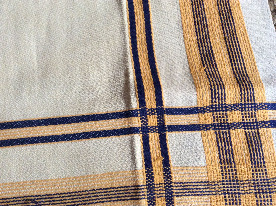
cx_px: 138
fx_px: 255
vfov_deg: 44.1
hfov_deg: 56.9
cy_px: 103
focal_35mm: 32
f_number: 2.4
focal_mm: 3.3
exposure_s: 1/25
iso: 250
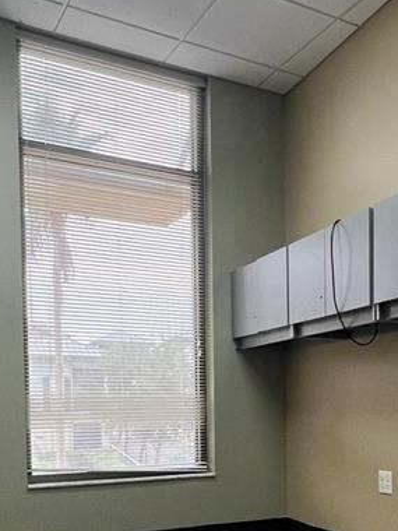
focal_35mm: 41
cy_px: 443
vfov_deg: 43.1
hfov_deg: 34.5
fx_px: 629
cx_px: 293
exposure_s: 1/120
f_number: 1.8
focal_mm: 1.57
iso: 160
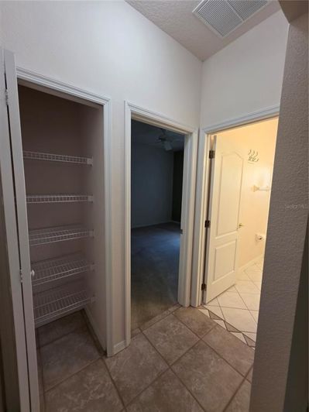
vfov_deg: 106.2
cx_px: 154
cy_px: 206
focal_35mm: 13
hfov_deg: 89.9
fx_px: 155
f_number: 1.9
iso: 160
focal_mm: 2.2
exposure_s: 1/60
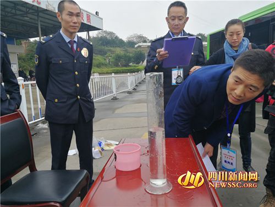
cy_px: 104
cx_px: 138
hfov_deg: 65.3
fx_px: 214
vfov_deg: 51.4
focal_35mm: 27
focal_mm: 3.95
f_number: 2.2
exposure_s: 1/217
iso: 50
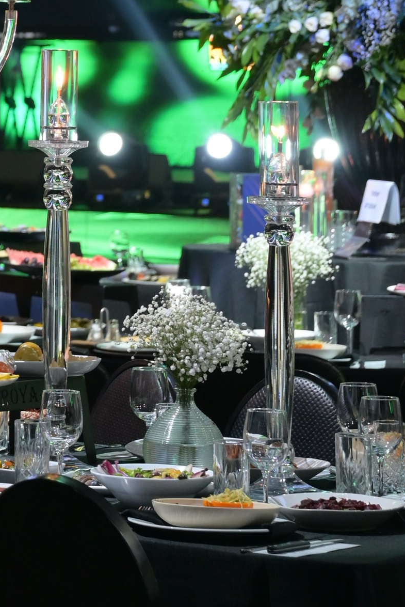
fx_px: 2967
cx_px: -249
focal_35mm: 176
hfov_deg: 7.6
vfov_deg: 11.4
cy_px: -126
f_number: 4
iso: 1600
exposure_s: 1/60
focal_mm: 54
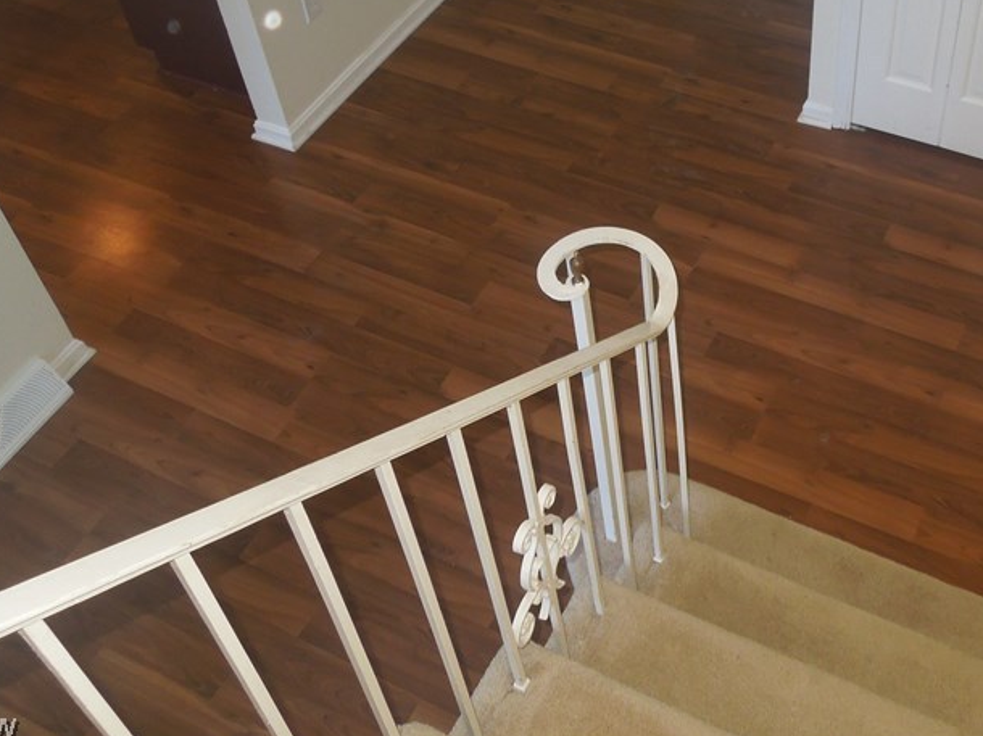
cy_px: 134
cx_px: 675
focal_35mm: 42
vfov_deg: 33.2
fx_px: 1192
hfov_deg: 44.0
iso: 200
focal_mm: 4.5
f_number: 3.3
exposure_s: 1/30
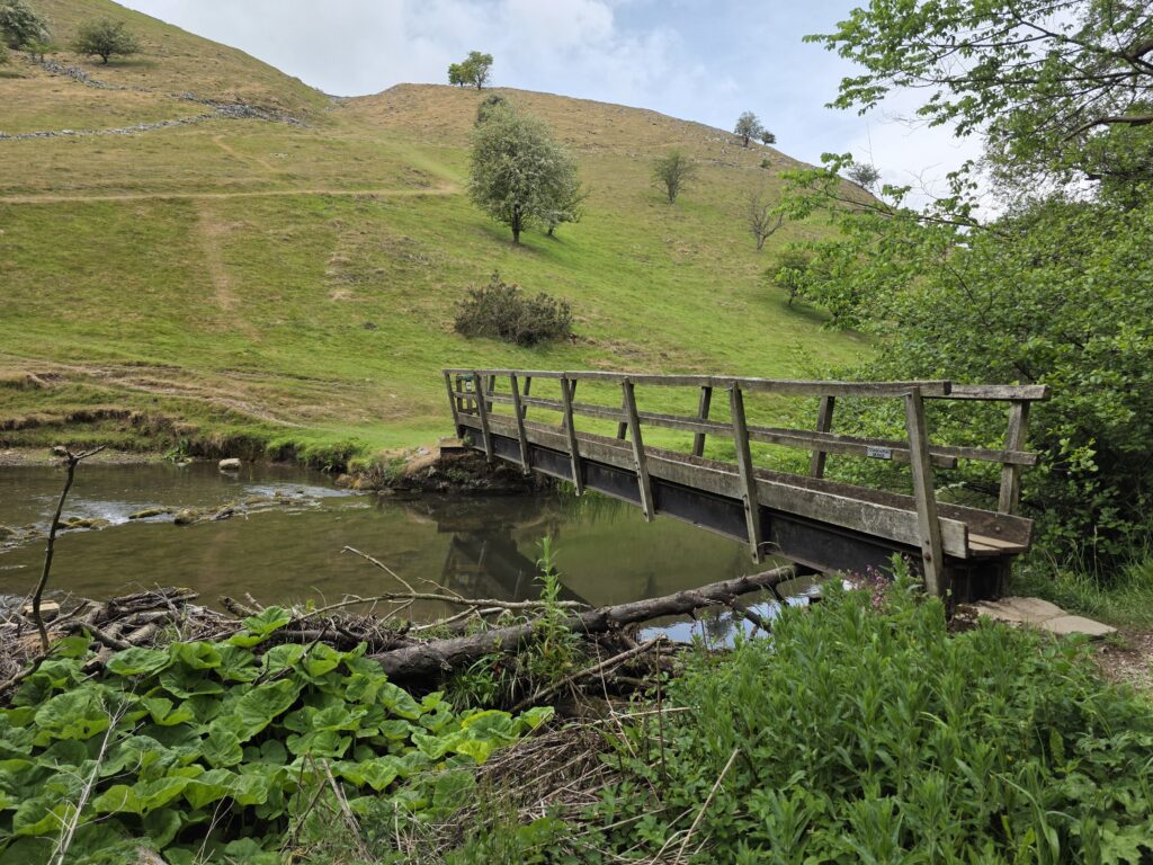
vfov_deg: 58.9
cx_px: 576
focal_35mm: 23
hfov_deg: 73.9
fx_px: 766
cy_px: 432
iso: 80
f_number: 1.7
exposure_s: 1/3309
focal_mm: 6.3
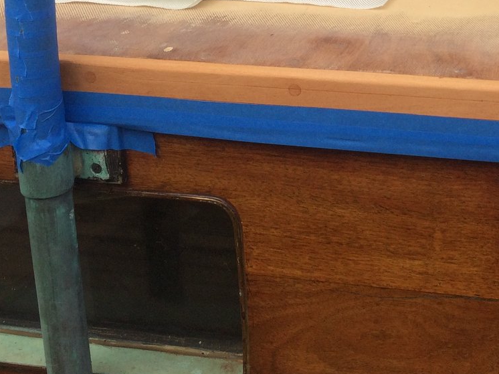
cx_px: 417
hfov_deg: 27.1
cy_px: -22
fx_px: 1009
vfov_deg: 20.2
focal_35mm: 70
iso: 32
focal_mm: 4.15
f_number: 2.2
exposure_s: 1/1414
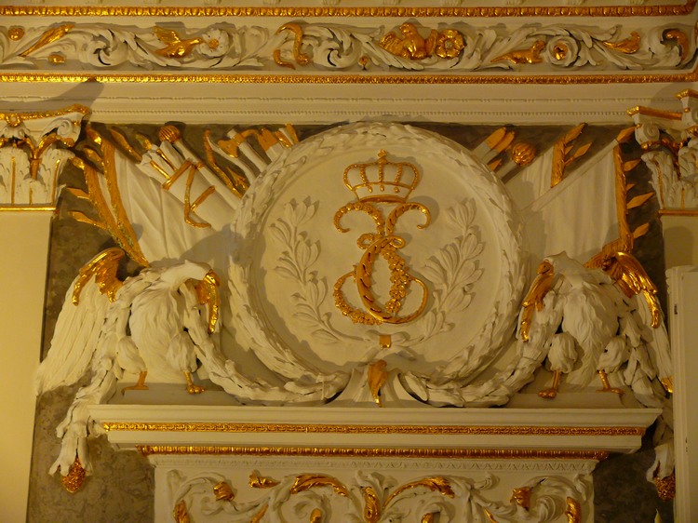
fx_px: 1713
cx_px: 349
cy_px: 262
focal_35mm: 85
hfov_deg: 23.0
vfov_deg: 17.4
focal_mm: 18
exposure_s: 1/10
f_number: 3.2
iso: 200
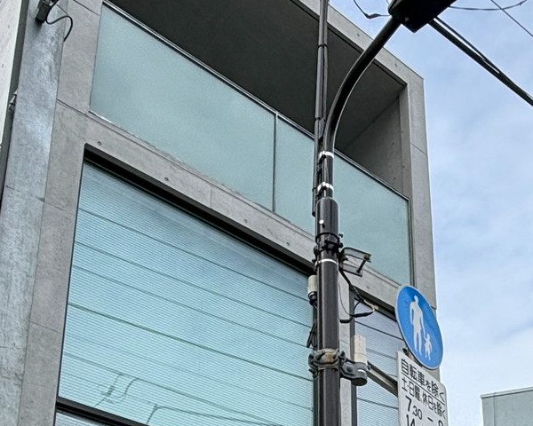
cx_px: 421
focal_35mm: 50
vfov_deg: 25.4
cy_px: 574
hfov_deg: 36.2
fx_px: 789
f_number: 2.4
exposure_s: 1/347
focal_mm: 1.54
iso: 25
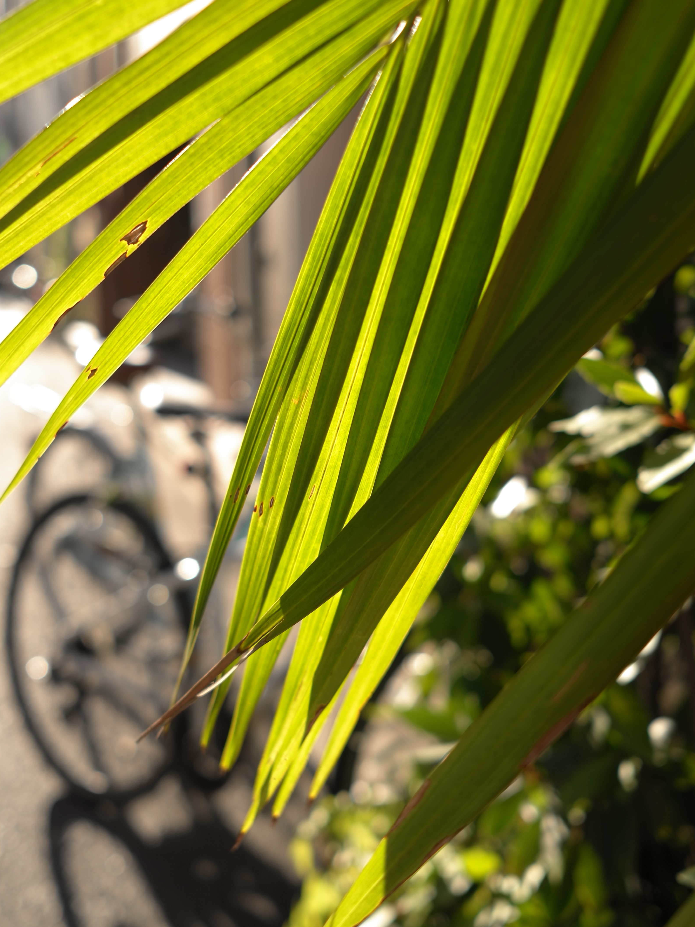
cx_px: 342
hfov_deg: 36.0
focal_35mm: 40
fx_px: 1071
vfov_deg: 46.8
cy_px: 467
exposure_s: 1/320
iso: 100
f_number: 3.2
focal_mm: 24
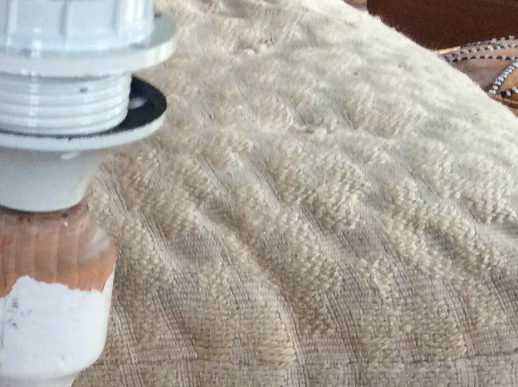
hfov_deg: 20.8
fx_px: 1330
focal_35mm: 89
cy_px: 391
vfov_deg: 16.2
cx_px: -73
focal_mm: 3.3
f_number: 2.4
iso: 125
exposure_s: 1/25
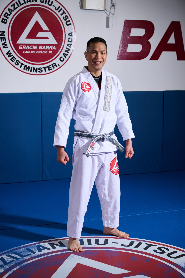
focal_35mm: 55
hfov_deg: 24.6
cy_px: 139
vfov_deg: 36.2
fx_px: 424
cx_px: 92
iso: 200
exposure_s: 1/160
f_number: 5
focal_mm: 55
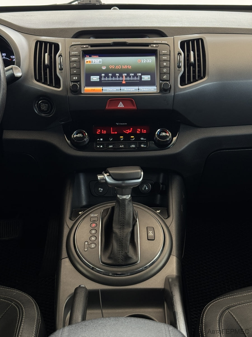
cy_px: 168
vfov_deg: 39.7
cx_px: 126
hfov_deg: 30.3
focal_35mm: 48
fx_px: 466
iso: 100
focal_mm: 6.76
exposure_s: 1/50
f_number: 1.78
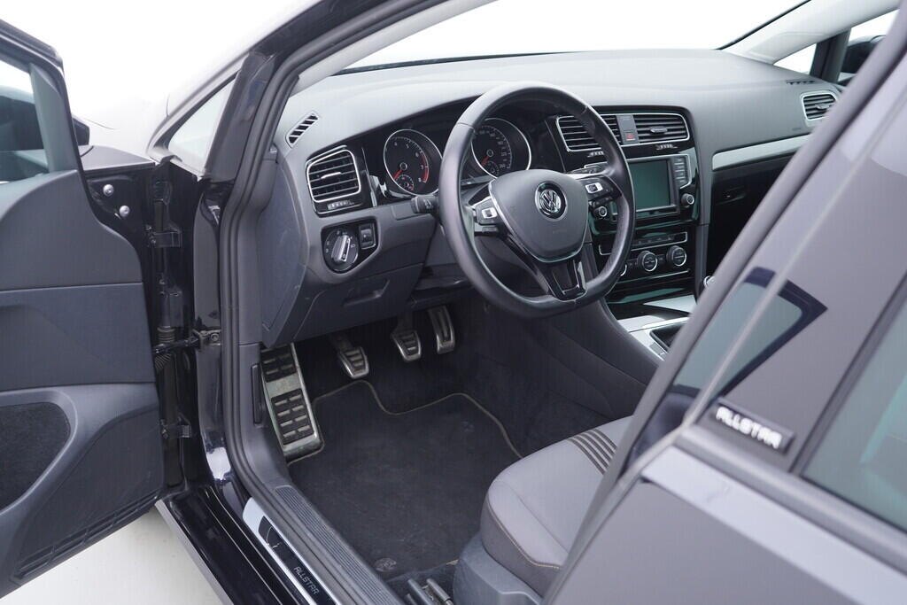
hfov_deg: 53.1
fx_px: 907
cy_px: 302
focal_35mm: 36
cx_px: 454
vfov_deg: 36.9
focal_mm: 24
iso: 200
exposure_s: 1/40
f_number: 2.8
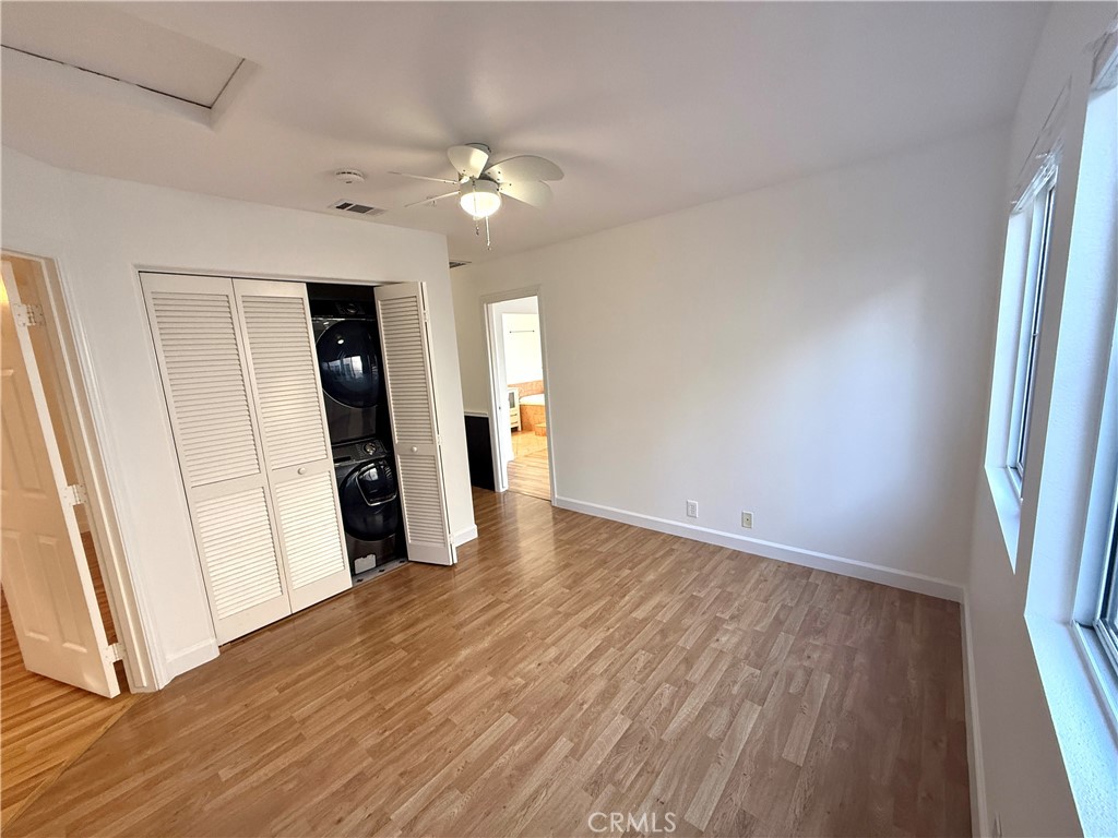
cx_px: 559
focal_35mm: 14
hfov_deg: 102.1
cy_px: 419
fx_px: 452
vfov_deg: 85.7
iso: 320
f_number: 2.2
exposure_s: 1/120
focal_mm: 2.22
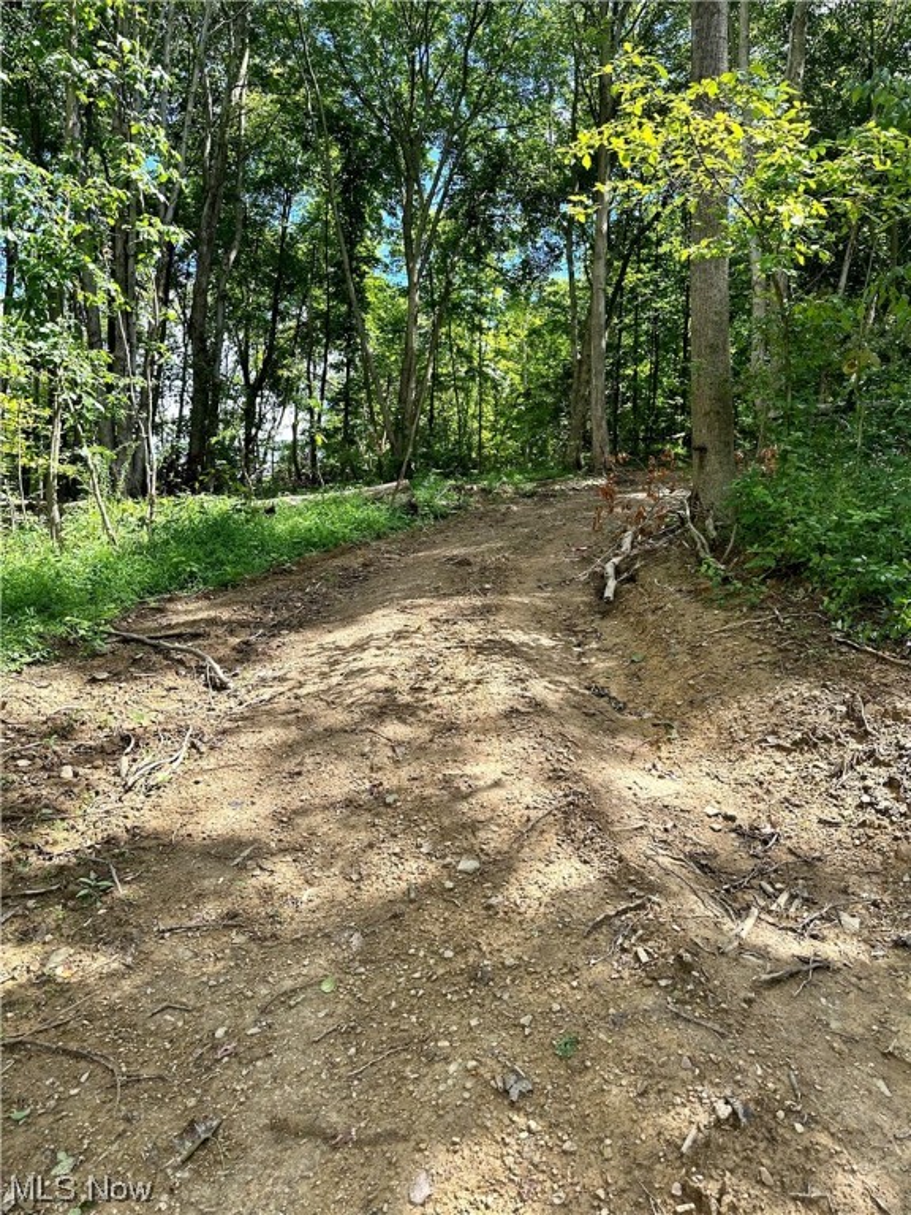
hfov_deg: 56.8
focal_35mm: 24
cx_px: 456
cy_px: 608
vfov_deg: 71.6
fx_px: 842
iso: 80
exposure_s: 1/952
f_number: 1.78
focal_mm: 6.86
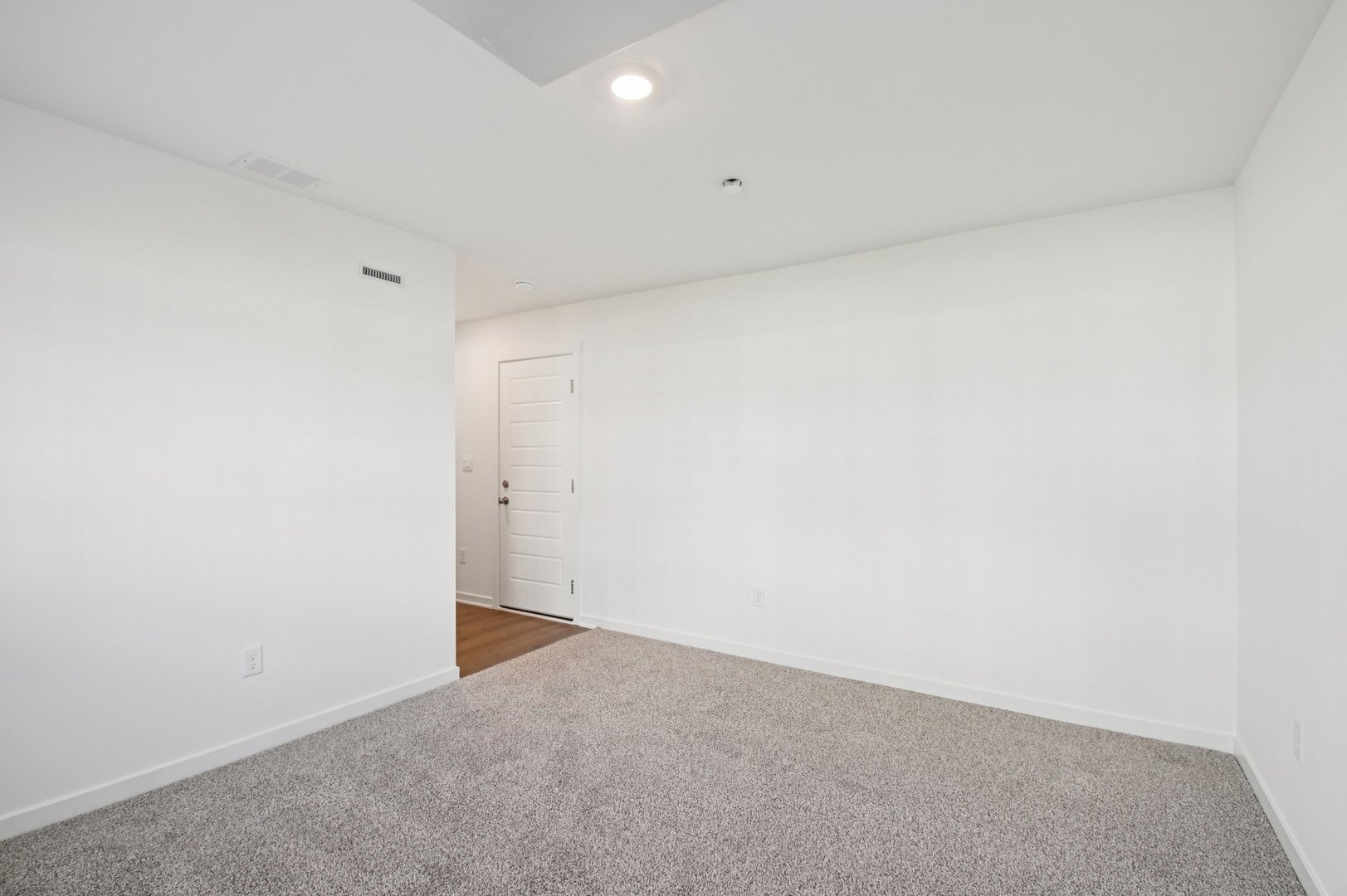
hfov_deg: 100.4
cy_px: 448
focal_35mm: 15
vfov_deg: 77.3
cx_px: 674
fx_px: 561
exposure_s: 1/15
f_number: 8
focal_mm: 10
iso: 180
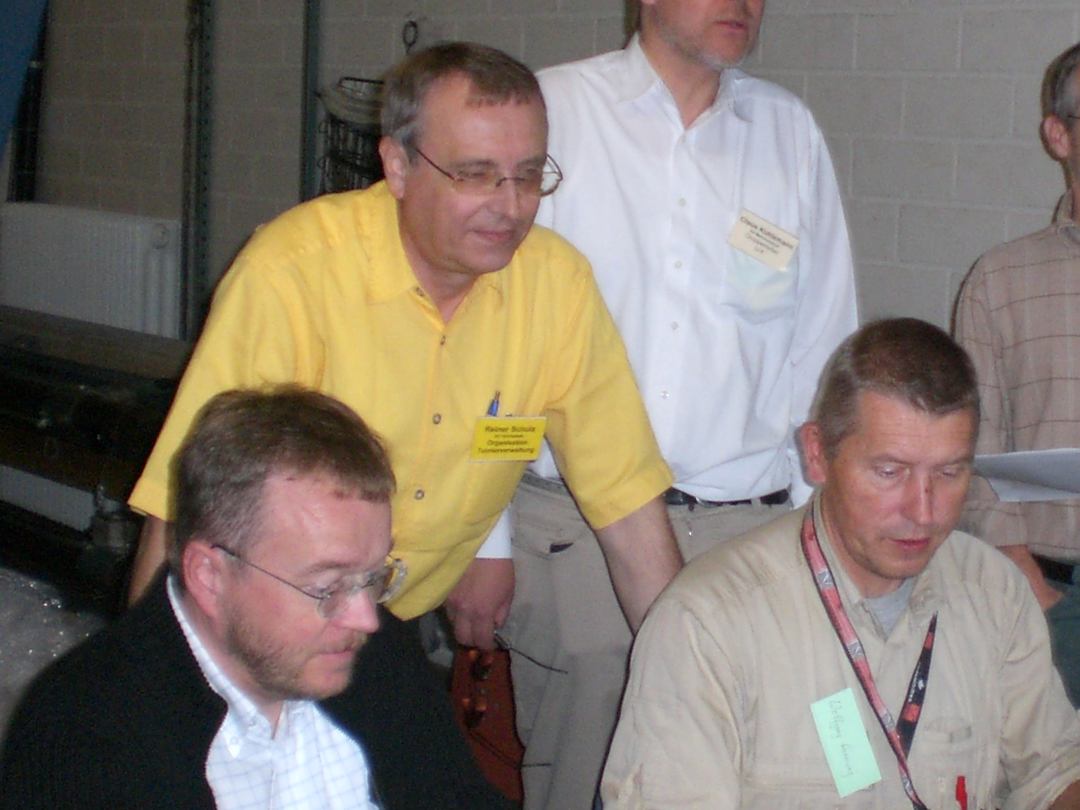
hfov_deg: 25.2
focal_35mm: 76
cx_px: 864
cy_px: 309
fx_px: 2371
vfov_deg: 19.4
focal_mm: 6.3
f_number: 3.1
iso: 200
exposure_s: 1/60
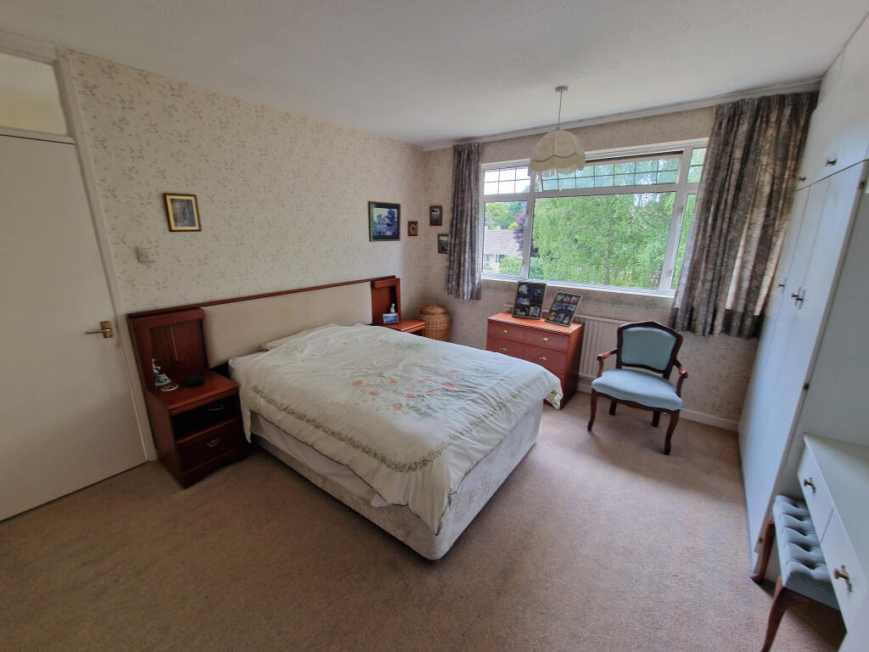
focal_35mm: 13
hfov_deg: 106.2
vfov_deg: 89.9
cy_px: 326
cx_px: 434
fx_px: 326
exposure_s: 1/50
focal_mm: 2.2
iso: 64
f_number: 2.2
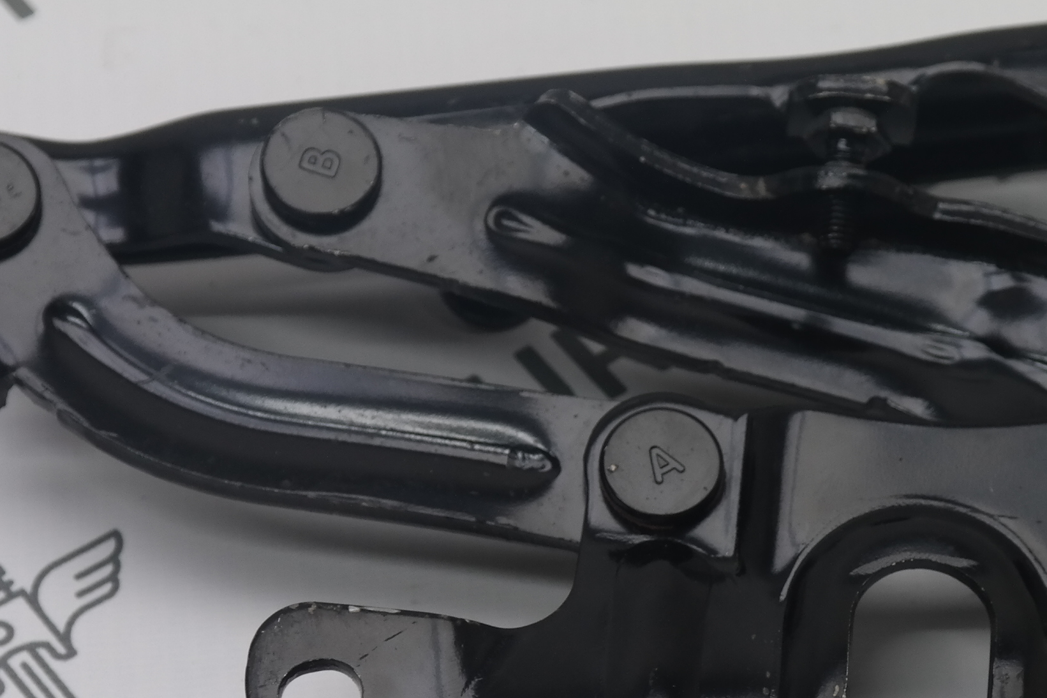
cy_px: 566
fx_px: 5787
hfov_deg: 10.3
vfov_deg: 6.9
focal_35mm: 199
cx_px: 737
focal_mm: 55
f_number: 5.6
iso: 400
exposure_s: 1/80
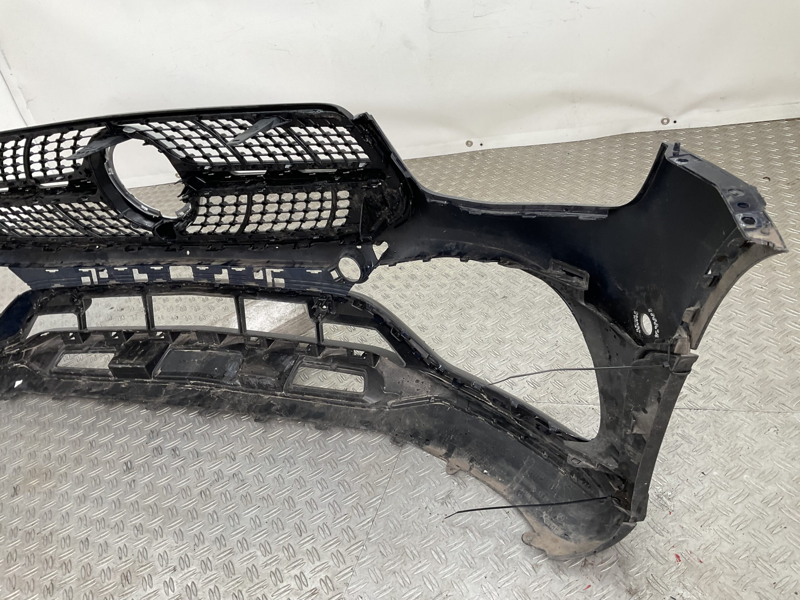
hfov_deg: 61.7
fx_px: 670
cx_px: 400
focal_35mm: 29
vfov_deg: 48.2
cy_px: 300
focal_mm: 3
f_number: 1.8
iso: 25
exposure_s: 1/120
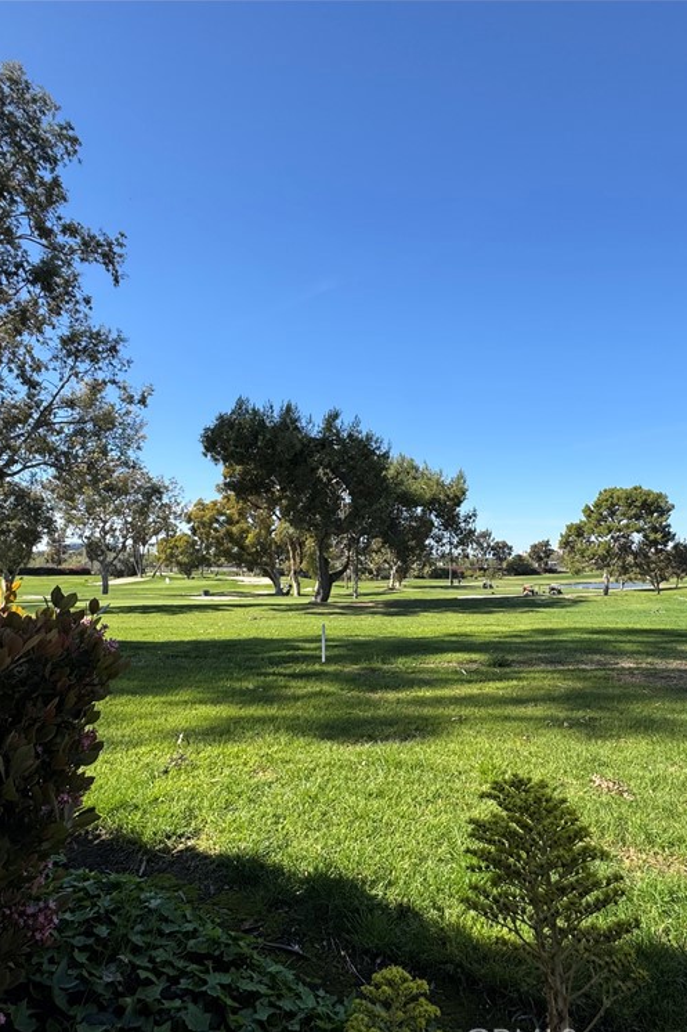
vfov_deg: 84.0
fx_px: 573
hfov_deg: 61.3
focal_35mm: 20
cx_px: 419
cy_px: 530
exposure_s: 1/1370
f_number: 2.2
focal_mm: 2.22
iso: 50
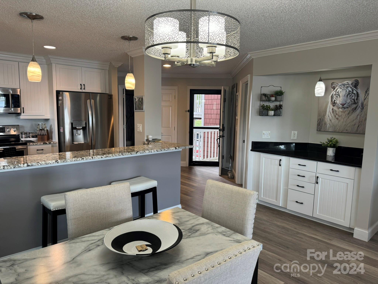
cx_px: 189
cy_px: 142
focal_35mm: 24
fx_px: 262
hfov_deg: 71.6
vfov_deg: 56.8
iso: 125
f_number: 1.78
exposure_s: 1/60
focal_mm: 6.76
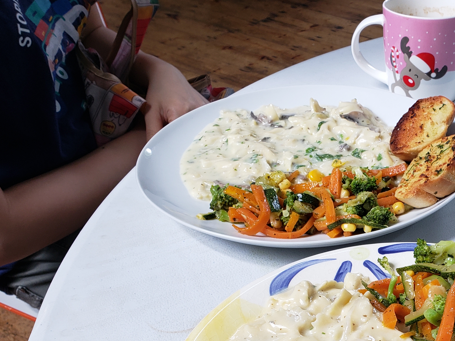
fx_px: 657
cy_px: 310
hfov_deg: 35.9
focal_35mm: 50
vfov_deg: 28.0
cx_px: 411
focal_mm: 4.3
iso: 50
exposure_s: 1/50
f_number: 2.4
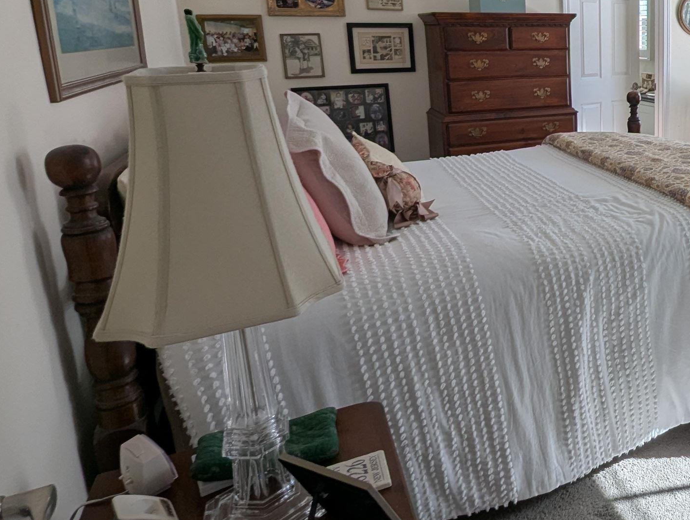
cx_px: 631
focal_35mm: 28
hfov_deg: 54.5
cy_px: 153
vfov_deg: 48.6
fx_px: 559
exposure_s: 1/203
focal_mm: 1.95
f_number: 2.2
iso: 40
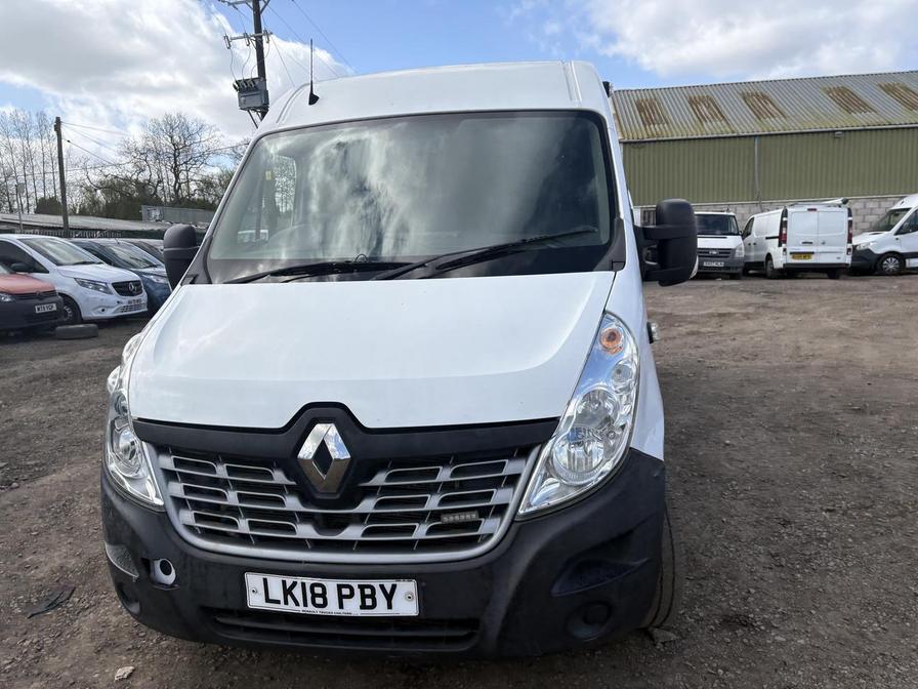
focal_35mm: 26
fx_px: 690
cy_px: 344
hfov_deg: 67.3
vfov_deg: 53.1
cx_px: 459
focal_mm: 5.96
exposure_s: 1/2639
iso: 50
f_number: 1.6
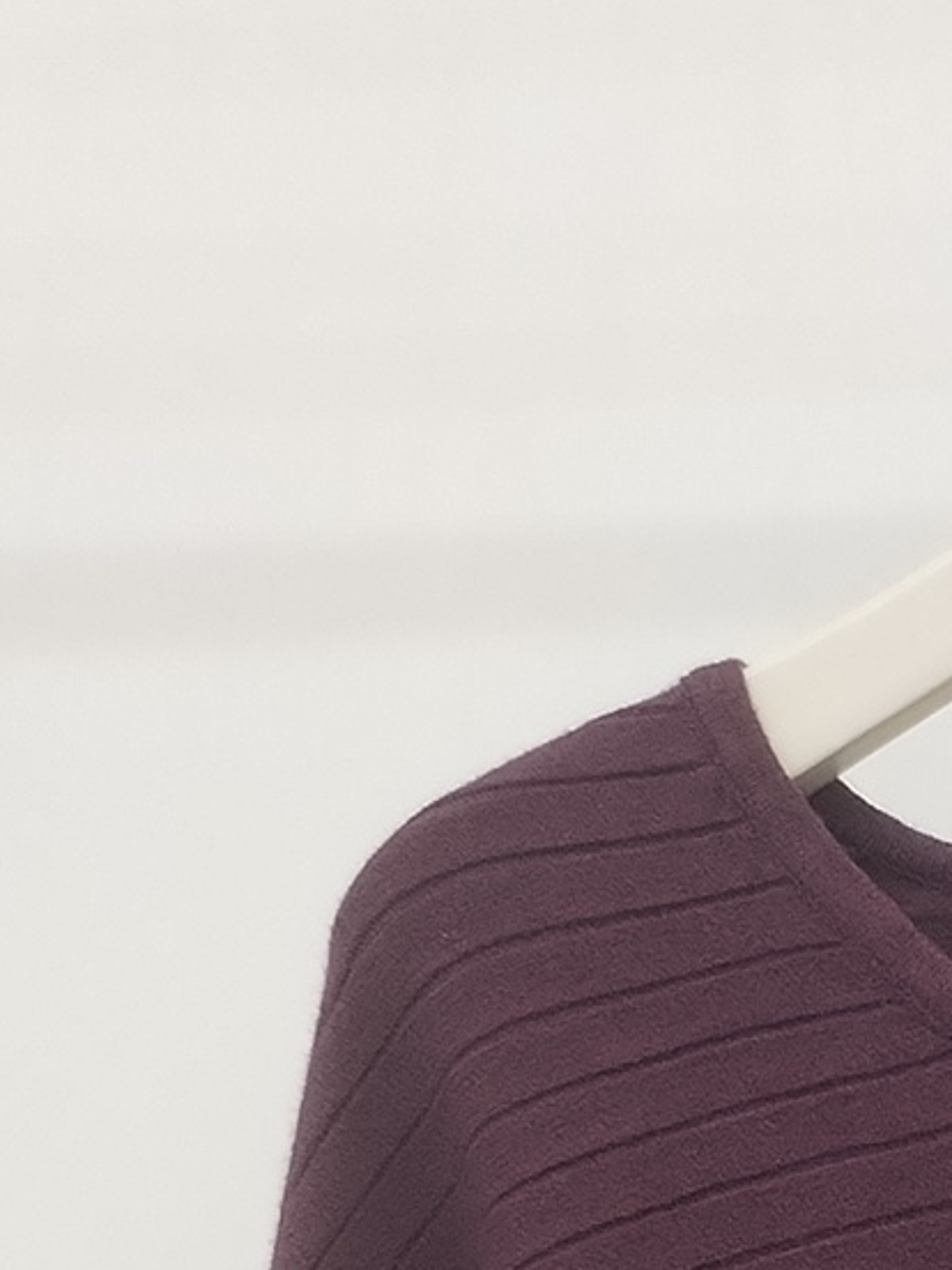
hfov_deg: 11.2
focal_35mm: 126
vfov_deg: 14.5
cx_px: 1495
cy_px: 1974
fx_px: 4620
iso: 431
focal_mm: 4.75
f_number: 1.8
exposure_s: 1/60
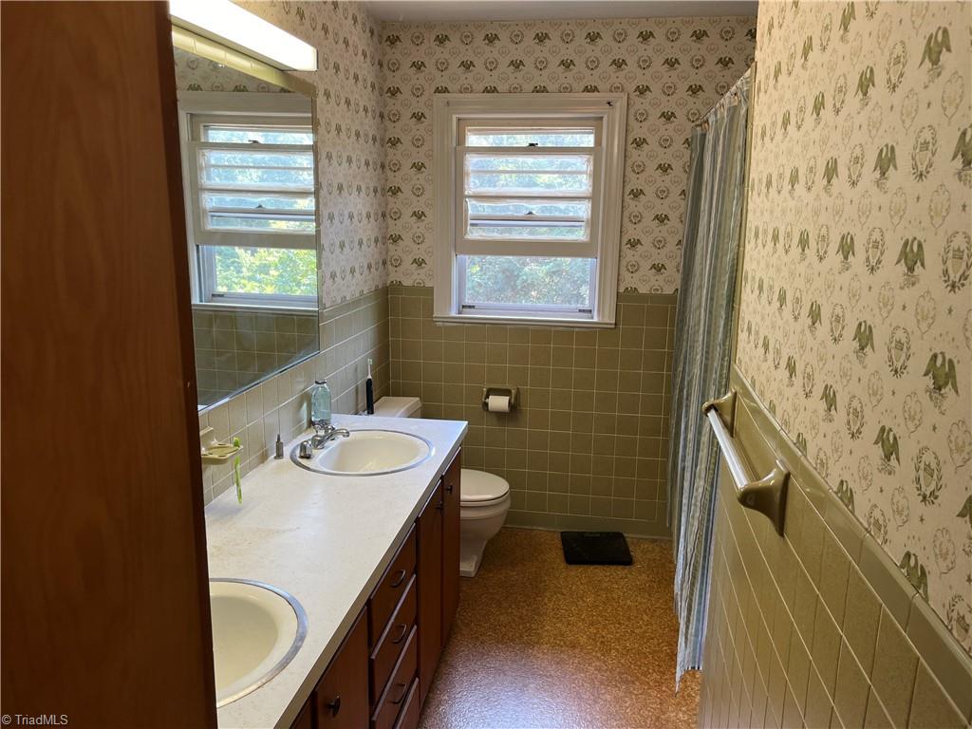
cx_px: 486
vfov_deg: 53.1
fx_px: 730
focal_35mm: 26
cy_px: 364
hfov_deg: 67.3
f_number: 1.6
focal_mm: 5.1
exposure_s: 1/60
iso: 80
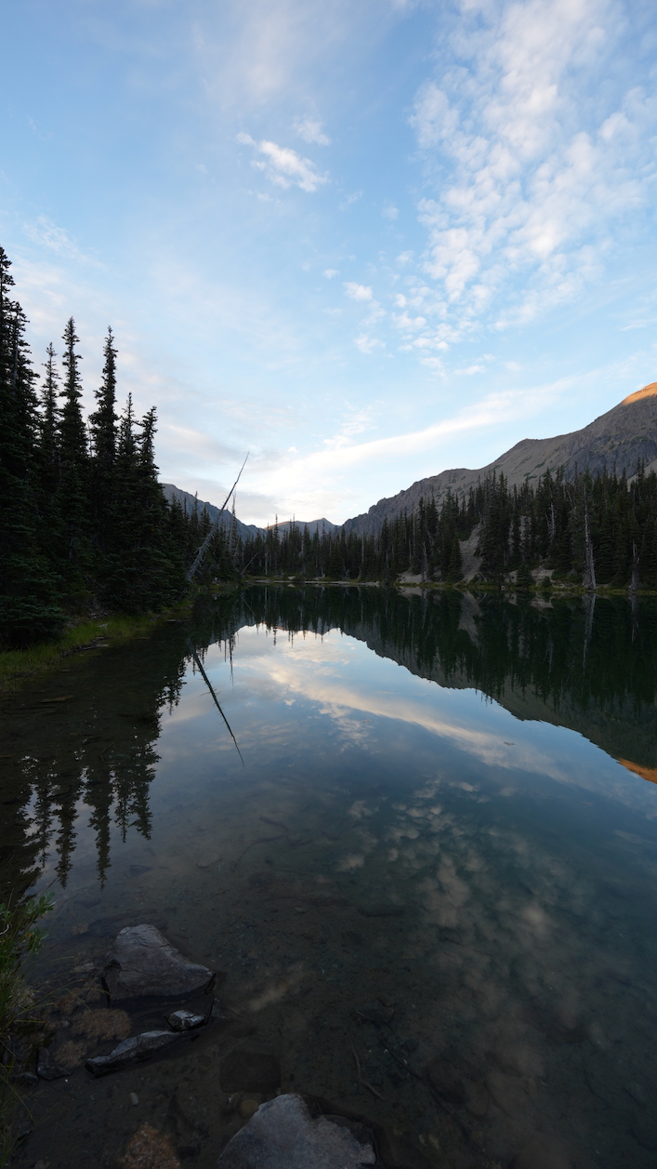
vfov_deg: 99.4
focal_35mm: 16
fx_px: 496
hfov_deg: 66.7
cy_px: 581
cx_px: 378
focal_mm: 10
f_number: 2.8
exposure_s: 1/160
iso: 100
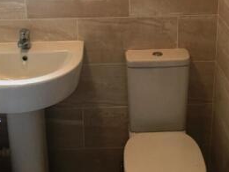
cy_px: 29
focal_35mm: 65
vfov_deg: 22.2
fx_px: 430
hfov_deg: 29.7
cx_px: 138
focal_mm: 4.15
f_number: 2.2
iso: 125
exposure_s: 1/33
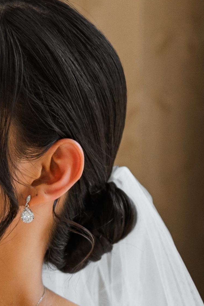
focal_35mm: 171
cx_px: -41
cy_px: 390
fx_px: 1453
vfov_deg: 11.7
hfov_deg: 8.0
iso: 640
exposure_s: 1/60
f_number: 2.8
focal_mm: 50
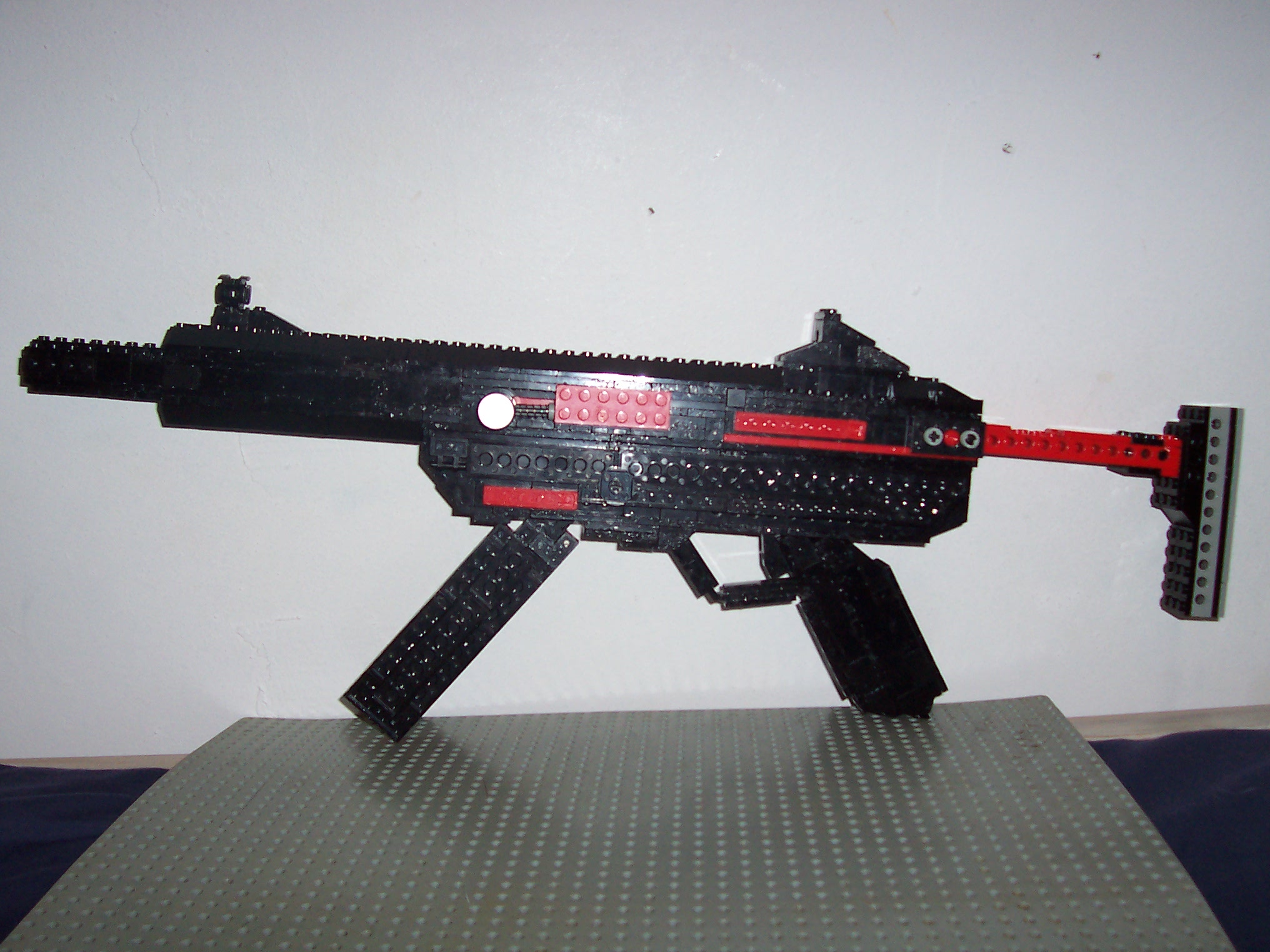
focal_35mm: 37
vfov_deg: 38.7
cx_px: 635
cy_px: 476
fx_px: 1357
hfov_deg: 50.1
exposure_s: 1/60
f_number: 2.8
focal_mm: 5.6
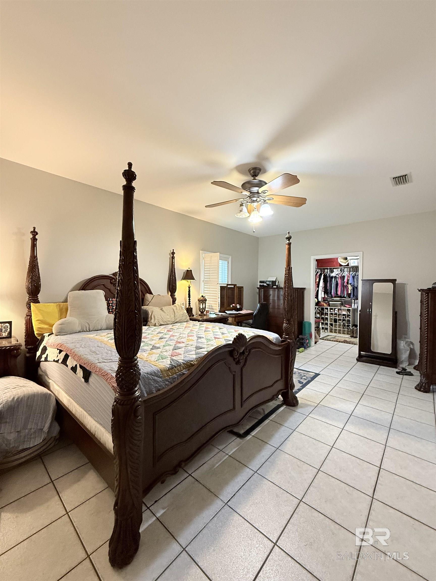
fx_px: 235
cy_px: 290
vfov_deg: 102.1
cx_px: 218
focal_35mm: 14
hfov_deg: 85.7
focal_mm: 2.22
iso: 500
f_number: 2.2
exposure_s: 1/60
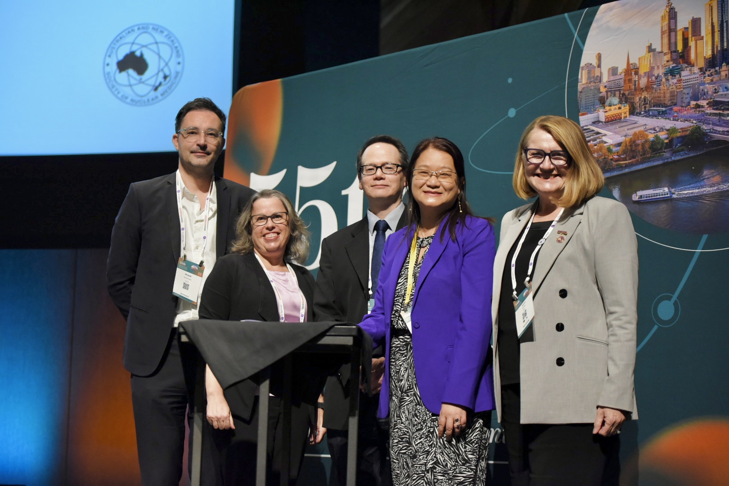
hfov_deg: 22.1
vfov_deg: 14.9
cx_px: 364
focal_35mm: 92
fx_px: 1863
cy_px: 243
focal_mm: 92
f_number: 2.8
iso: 3200
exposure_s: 1/400
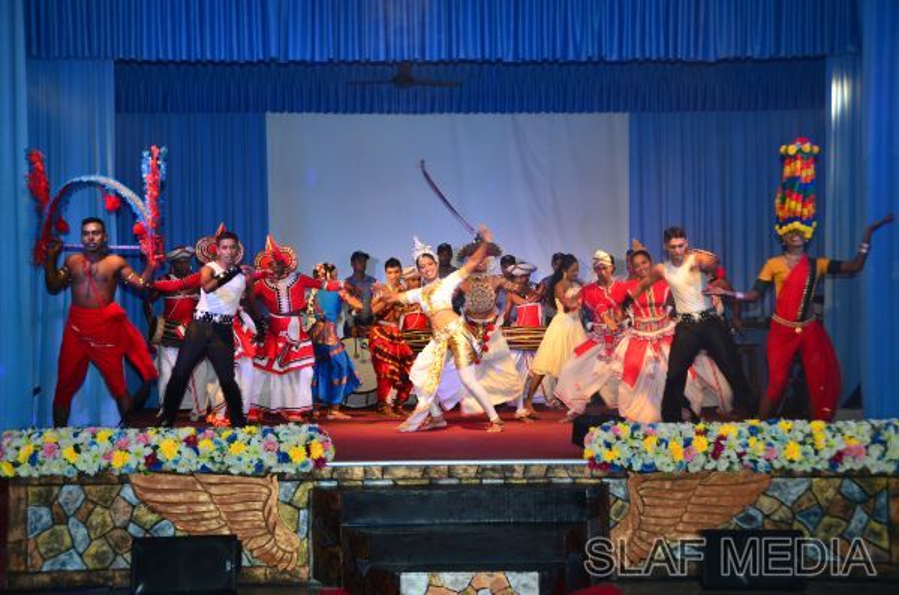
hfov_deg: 41.2
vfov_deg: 27.9
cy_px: 298
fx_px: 1196
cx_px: 450
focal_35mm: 48
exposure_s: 1/60
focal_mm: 32
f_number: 5
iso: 400
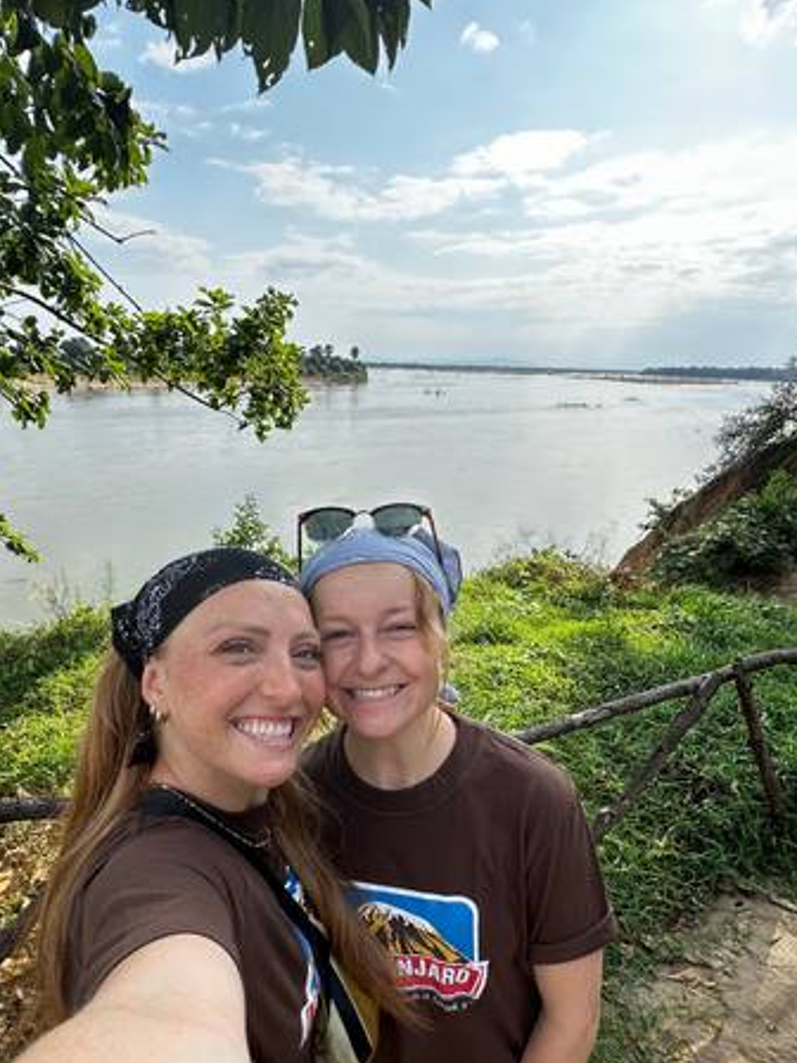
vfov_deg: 80.0
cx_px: 358
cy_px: 676
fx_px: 614
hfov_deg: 65.8
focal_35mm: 20
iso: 40
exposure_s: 1/581
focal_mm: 2.22
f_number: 2.2
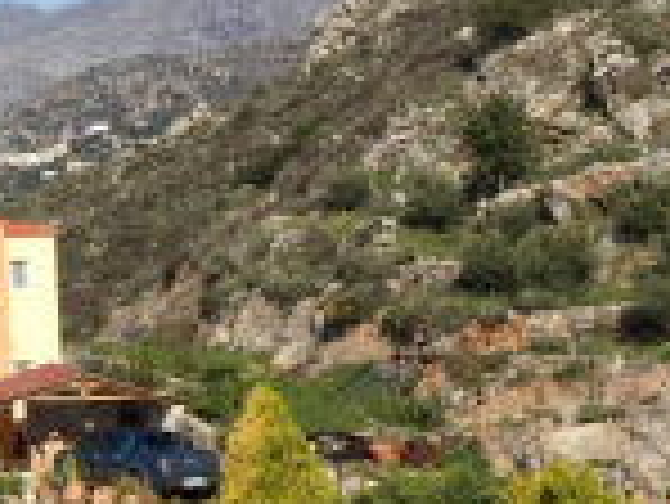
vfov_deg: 13.7
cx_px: -542
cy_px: 171
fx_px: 2092
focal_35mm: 108
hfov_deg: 15.6
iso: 32
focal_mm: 4.15
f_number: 2.2
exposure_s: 1/2326
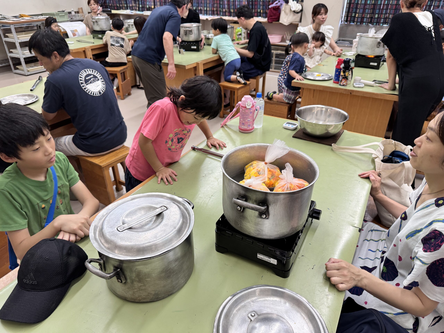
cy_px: 166
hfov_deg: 71.6
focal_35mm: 24
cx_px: 222
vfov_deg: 56.8
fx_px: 308
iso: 160
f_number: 1.78
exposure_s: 1/100
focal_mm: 6.76
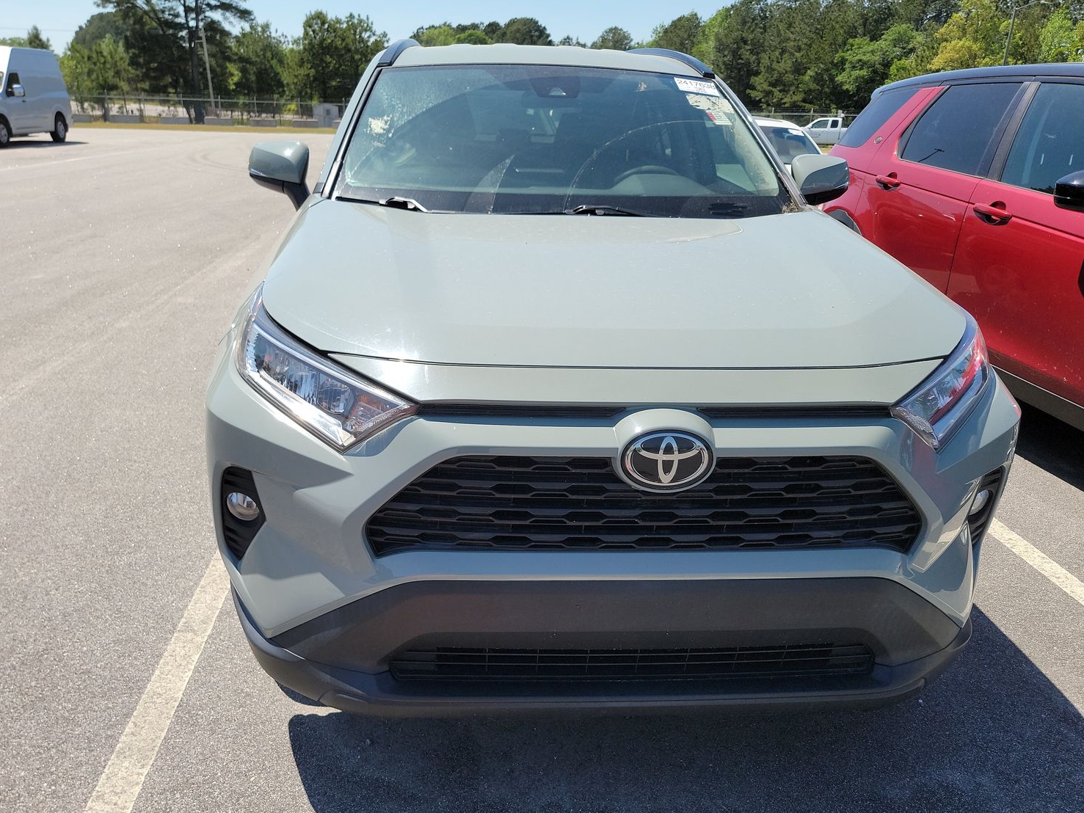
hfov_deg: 67.3
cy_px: 421
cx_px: 519
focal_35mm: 26
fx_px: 814
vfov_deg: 53.1
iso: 50
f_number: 1.8
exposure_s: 1/714
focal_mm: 6.7
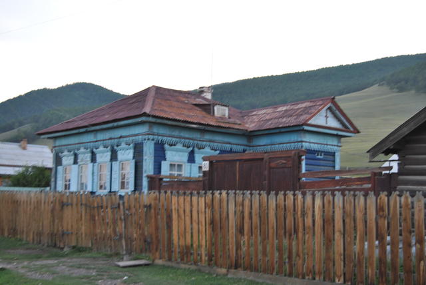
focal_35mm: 51
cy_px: 142
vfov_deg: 26.5
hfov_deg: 38.8
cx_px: 213
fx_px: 604
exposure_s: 1/100
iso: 200
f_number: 5
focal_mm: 34
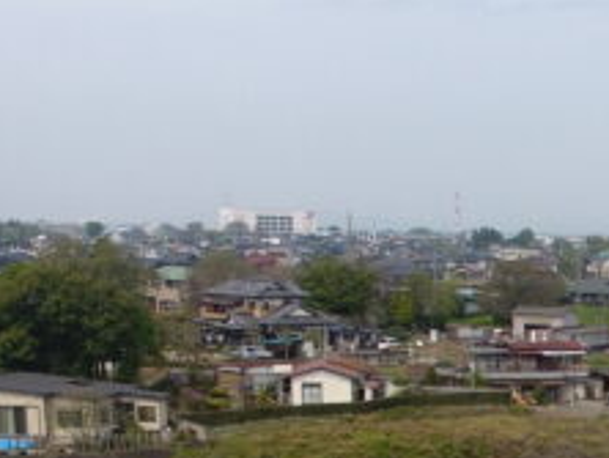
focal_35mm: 90
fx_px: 1585
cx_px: 752
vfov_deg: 15.5
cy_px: 628
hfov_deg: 20.2
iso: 100
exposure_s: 1/756
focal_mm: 3.61
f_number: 2.8
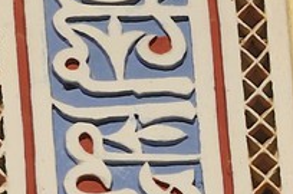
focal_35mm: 864
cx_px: -830
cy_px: 68
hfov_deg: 2.3
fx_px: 7016
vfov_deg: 1.6
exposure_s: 1/320
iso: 200
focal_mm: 110
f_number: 9
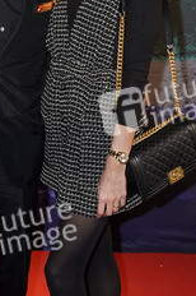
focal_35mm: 69
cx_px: 48
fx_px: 565
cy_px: 42
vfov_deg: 28.4
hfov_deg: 19.5
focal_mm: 40
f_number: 7.1
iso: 1250
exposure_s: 1/125
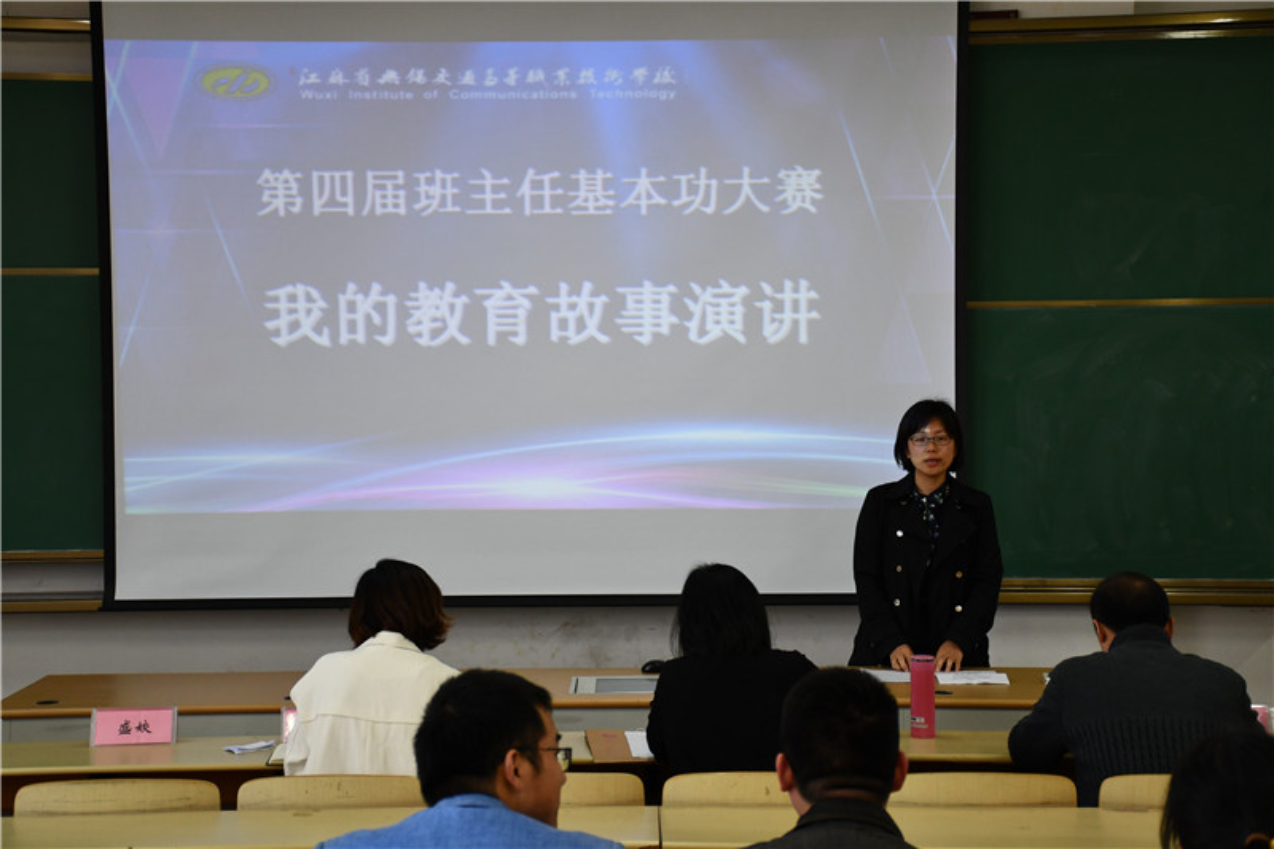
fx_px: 2229
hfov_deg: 31.9
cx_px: 637
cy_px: 424
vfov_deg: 21.6
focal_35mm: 63
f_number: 4.5
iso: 800
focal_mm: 42
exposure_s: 1/200
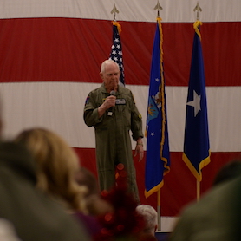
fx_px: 1725
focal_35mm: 219
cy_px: 71
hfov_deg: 8.0
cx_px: 115
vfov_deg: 8.0
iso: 500
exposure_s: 1/80
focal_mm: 70
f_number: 2.8
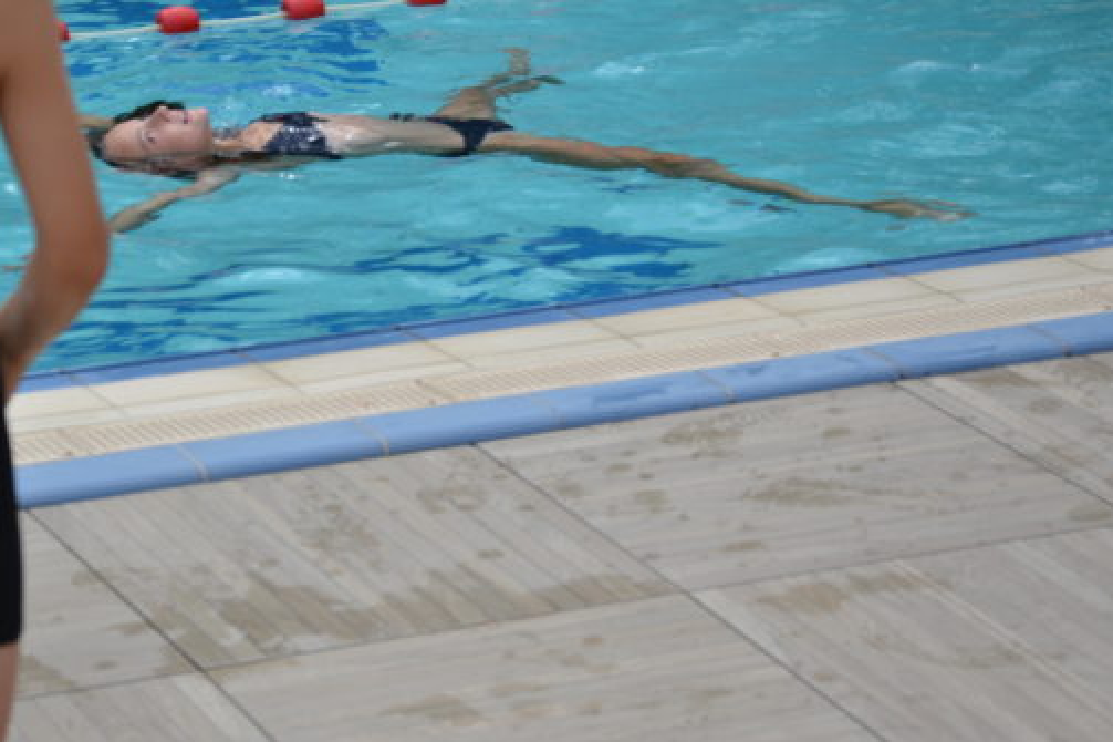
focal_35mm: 146
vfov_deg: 9.4
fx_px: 4512
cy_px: 303
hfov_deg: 14.0
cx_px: 385
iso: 180
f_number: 5.6
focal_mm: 70
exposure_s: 1/500
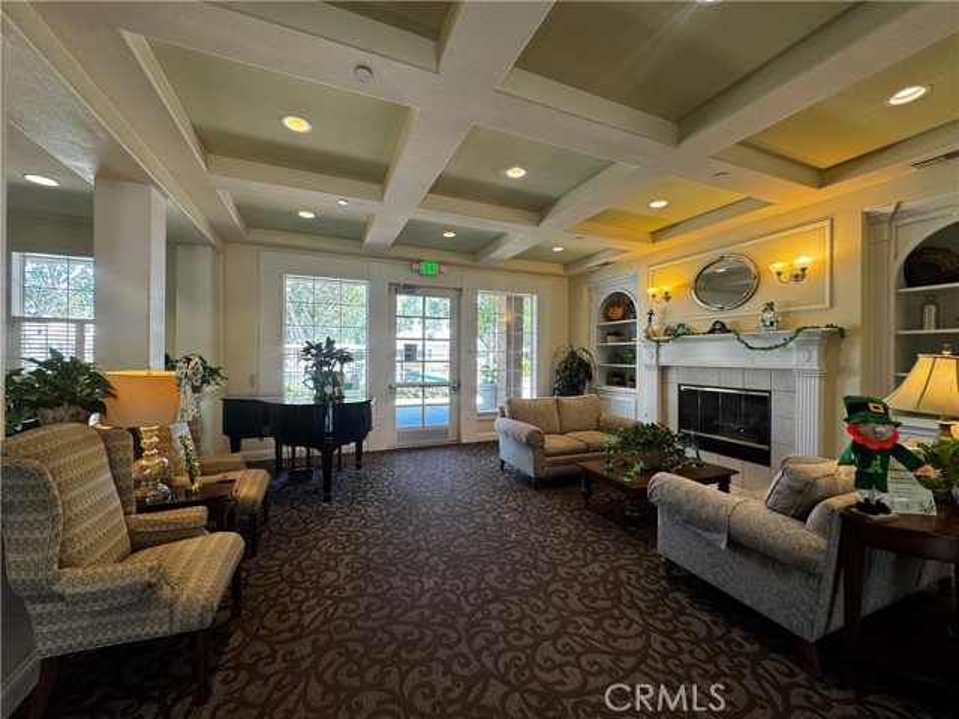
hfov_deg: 102.1
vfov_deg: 85.7
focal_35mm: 14
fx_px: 388
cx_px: 480
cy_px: 360
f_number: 2.2
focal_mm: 2.22
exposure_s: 1/120
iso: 125
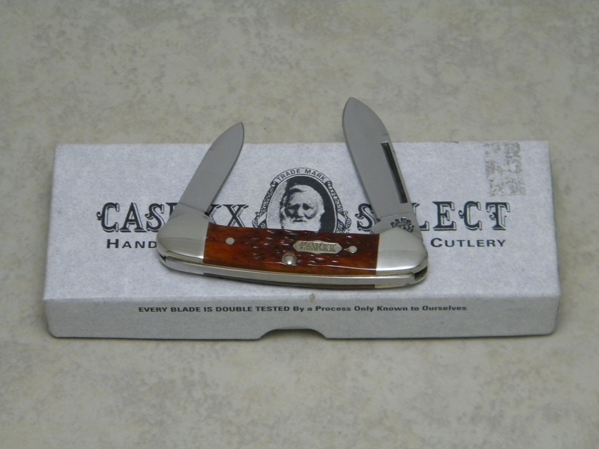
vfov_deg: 14.1
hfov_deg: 18.7
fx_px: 1817
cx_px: 300
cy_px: 224
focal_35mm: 105
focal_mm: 19
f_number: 4.7
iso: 400
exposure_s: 1/36.8
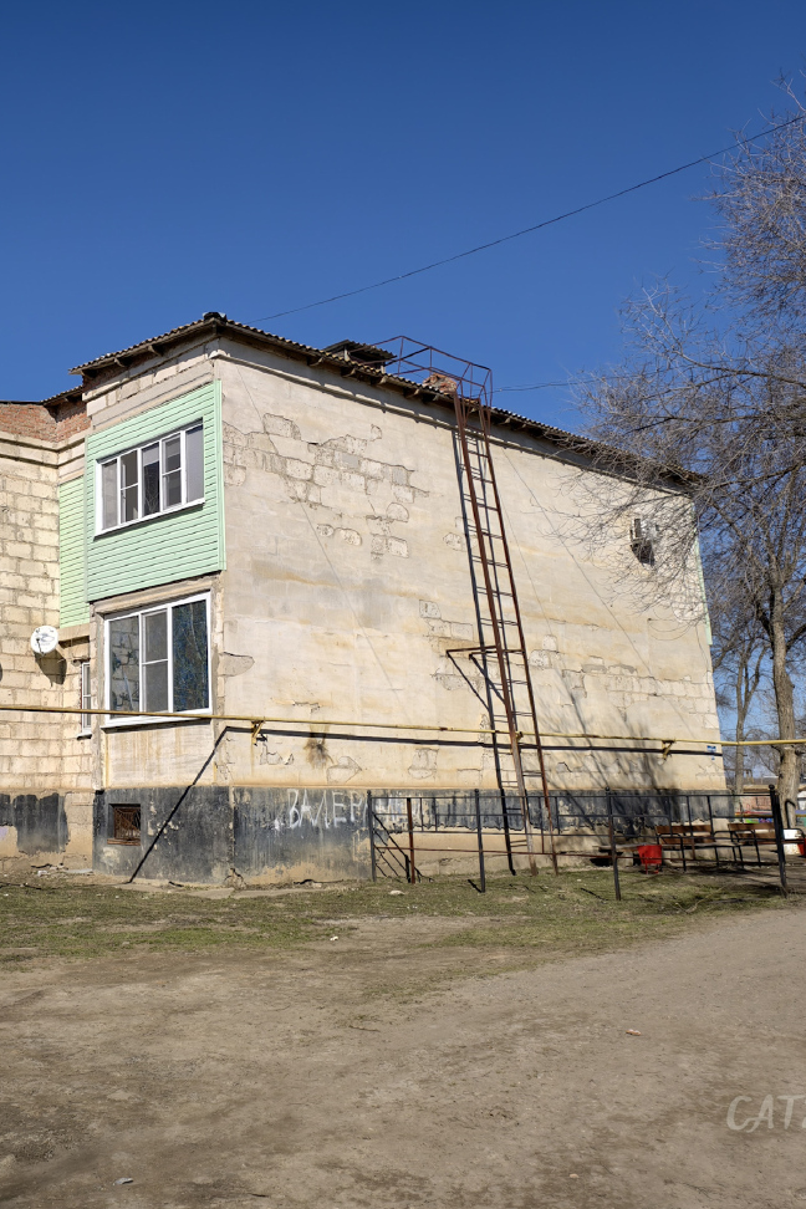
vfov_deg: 58.7
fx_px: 1075
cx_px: 93
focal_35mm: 32
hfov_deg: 38.5
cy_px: 605
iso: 72
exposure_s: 1/4032
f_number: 1.57
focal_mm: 6.54
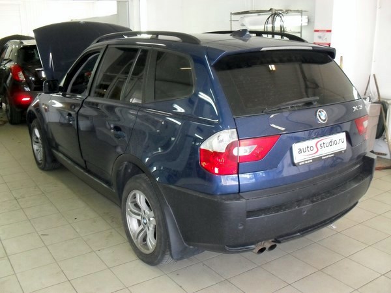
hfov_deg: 52.6
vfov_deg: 40.7
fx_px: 395
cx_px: 196
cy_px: 146
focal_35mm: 35
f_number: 3.2
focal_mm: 6.3
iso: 320
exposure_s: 1/45
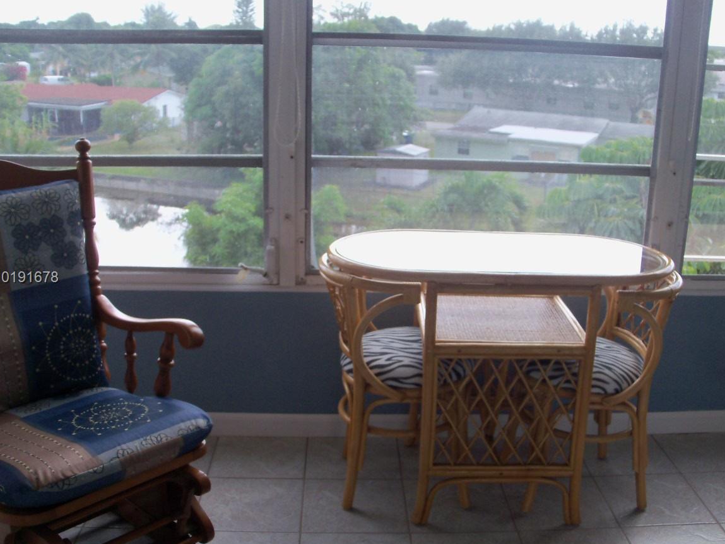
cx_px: 384
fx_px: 817
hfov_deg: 47.8
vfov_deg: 36.8
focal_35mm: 39
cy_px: 279
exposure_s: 1/125
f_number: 3
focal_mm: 6.3
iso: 80
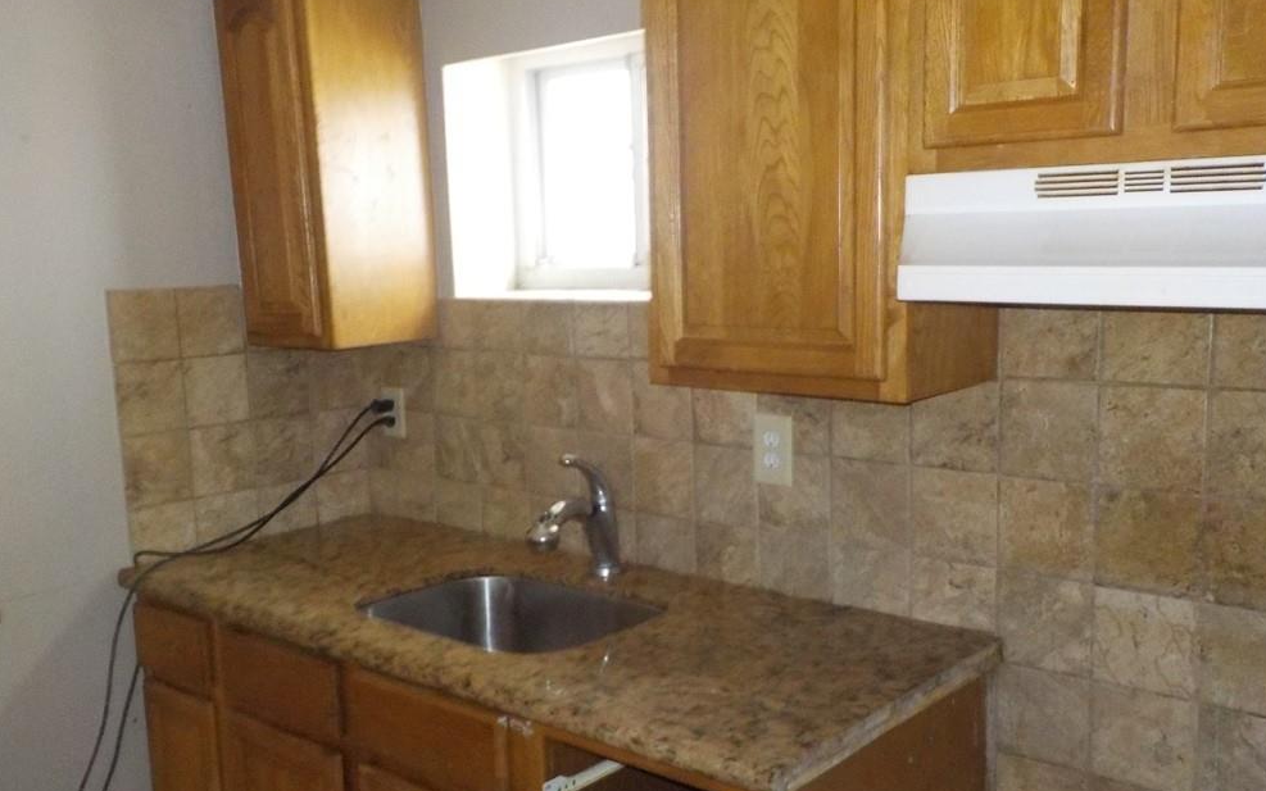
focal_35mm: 33
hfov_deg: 58.1
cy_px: 460
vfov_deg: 38.2
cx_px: 627
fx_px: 1139
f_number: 3.3
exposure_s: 1/4
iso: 800
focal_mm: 4.1
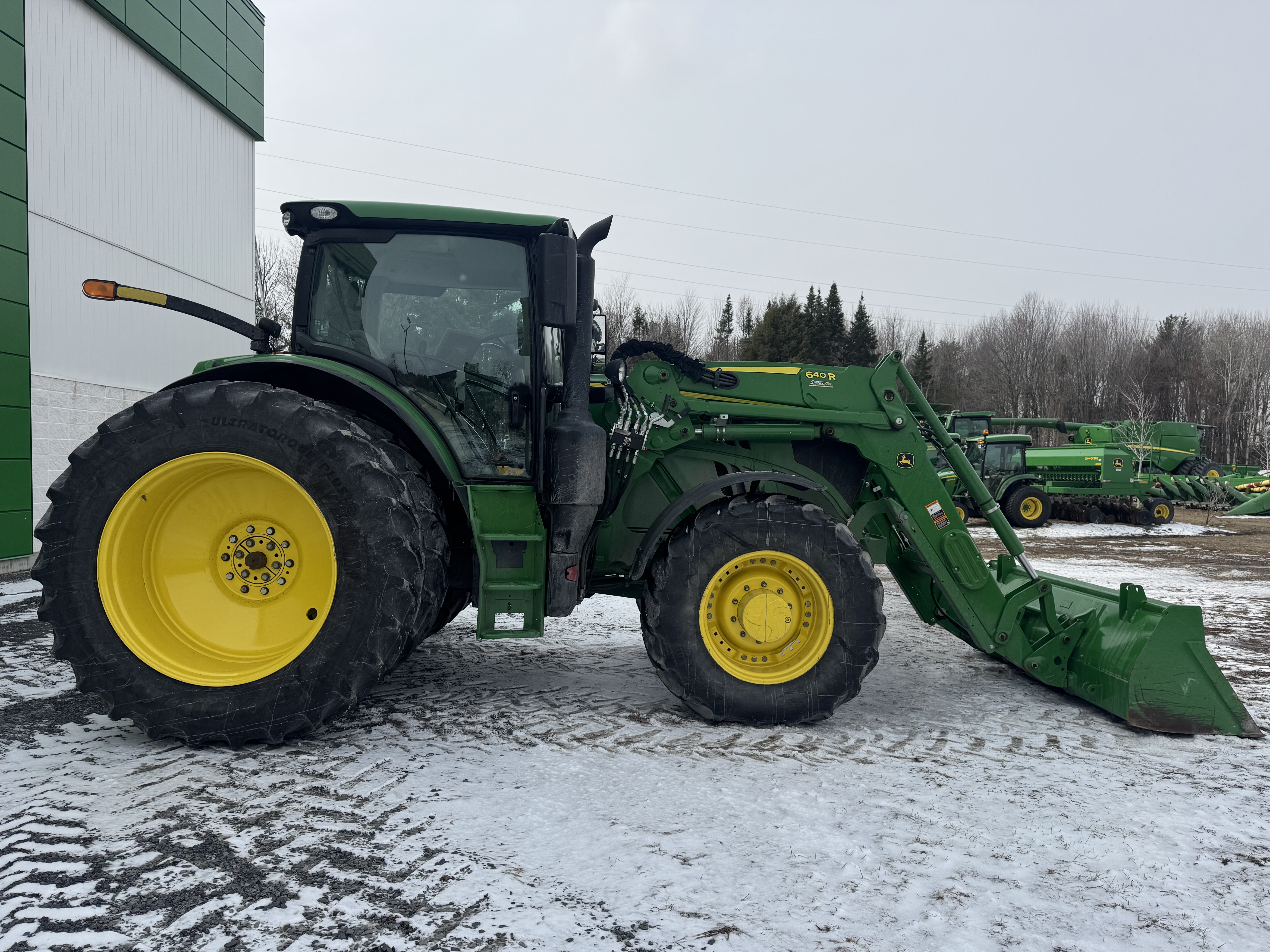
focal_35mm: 25
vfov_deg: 54.9
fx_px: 917
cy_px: 493
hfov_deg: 69.4
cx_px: 631
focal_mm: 6.76
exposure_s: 1/6410
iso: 80
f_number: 1.78
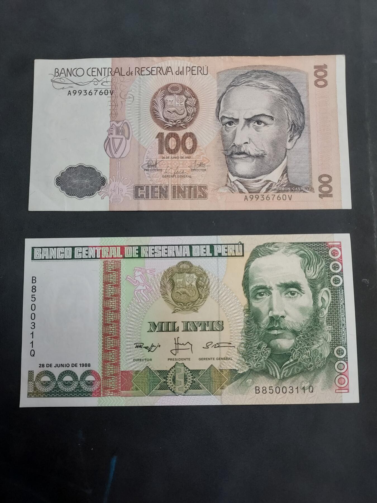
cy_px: 252
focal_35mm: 24
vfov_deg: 71.6
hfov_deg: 56.8
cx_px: 188
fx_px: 349
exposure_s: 1/60
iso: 160
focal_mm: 4.6
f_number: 1.8
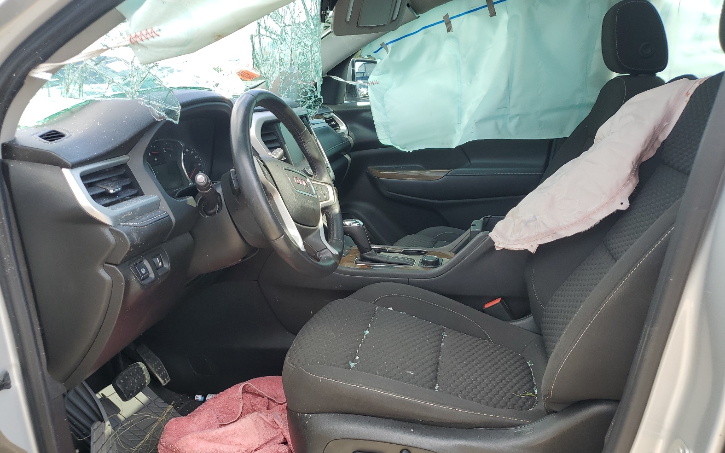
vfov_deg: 44.3
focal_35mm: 28
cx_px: 365
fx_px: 553
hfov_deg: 66.5
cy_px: 271
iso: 50
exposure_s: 1/400
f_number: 1.5
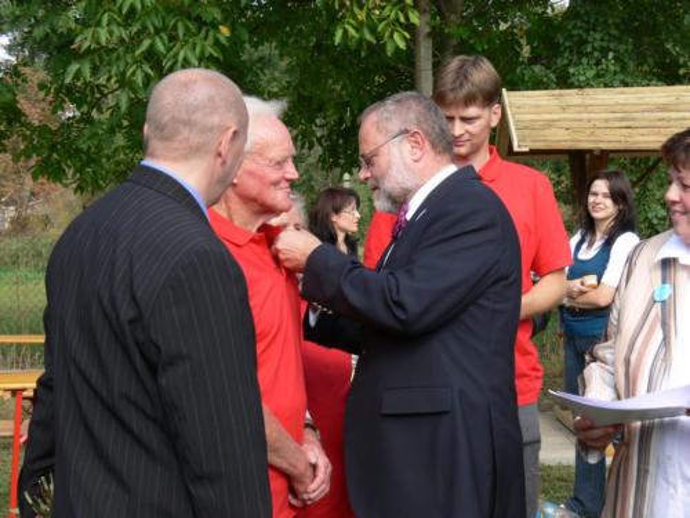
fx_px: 1415
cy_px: 259
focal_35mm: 71
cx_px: 345
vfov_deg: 20.7
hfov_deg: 27.4
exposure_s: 1/100
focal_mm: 15
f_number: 5.6
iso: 80
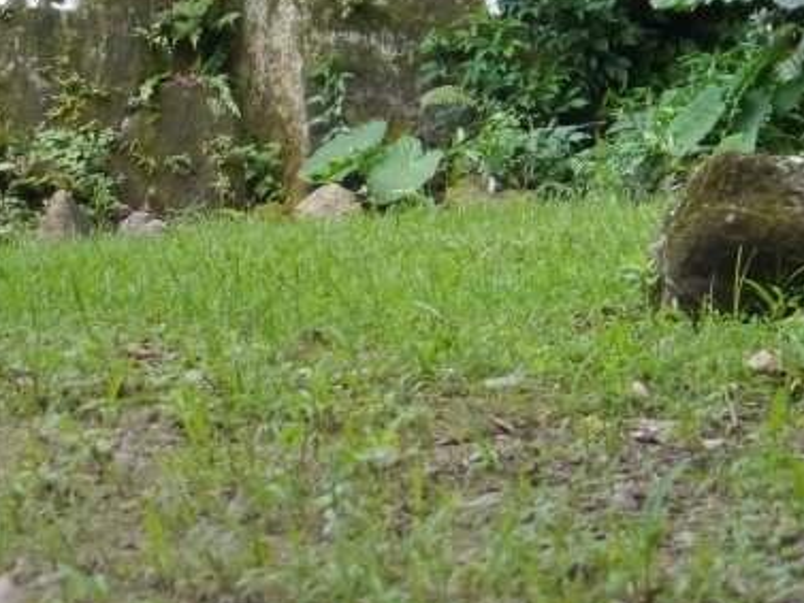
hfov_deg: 13.9
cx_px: 127
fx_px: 3276
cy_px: -15
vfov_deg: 10.4
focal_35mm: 141
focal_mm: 26
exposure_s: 1/30
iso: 800
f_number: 4.7
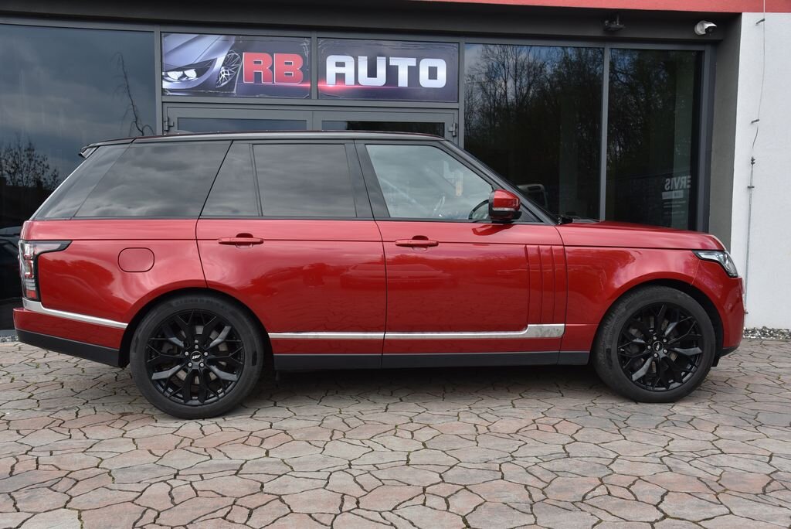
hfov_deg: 58.7
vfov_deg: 41.2
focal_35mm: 32
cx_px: 396
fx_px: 703
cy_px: 264
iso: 500
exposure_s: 1/250
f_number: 8
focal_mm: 32
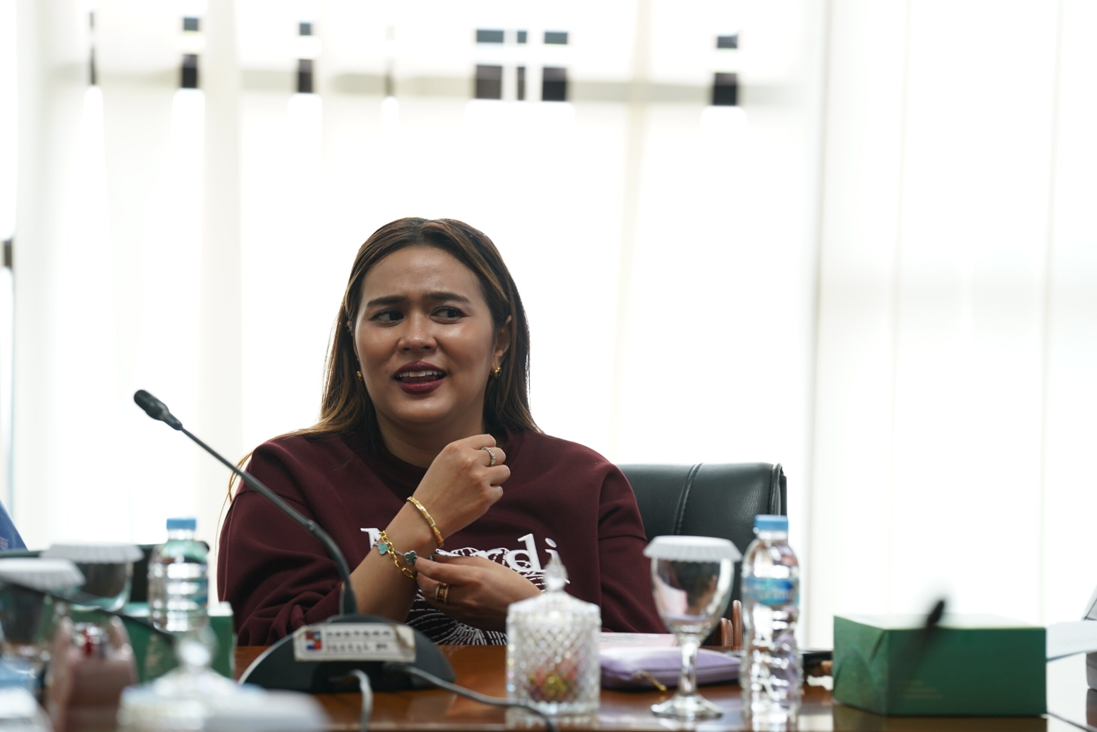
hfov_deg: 10.4
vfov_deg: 6.9
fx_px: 6033
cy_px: 366
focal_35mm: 198
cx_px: 548
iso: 800
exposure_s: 1/100
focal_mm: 198
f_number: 4
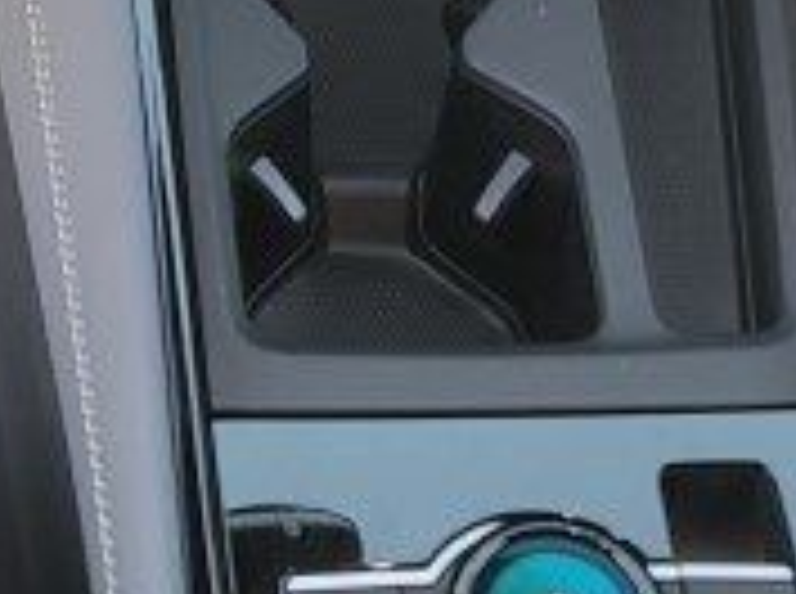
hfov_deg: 13.3
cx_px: -135
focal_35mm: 145
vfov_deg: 9.8
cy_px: -405
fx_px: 3328
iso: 64
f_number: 1.8
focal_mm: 7
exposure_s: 1/60
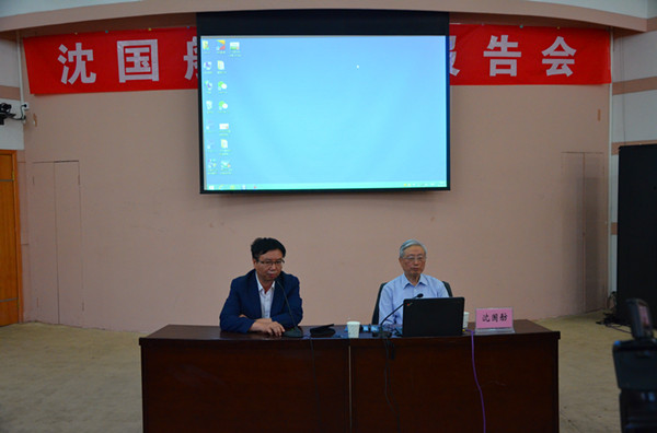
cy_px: 216
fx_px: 682
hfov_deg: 51.4
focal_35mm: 38
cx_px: 328
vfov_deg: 35.3
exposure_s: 1/100
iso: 1600
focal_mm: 25
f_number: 4.5
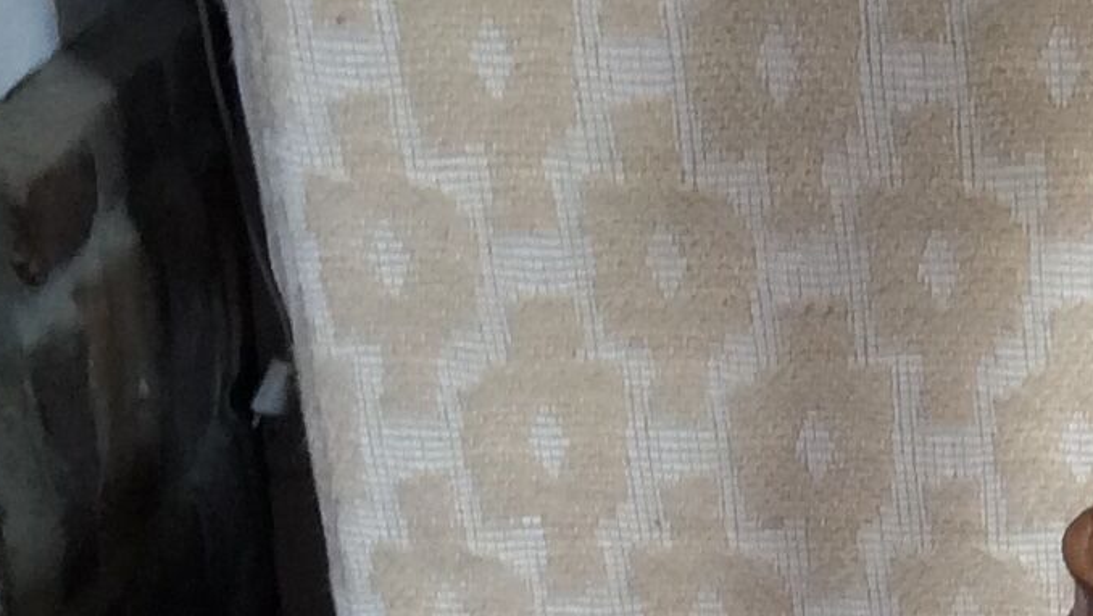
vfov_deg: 8.9
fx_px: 3856
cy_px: 940
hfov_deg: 15.5
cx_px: 1344
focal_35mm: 133
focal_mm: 3.3
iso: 64
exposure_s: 1/25
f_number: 2.4
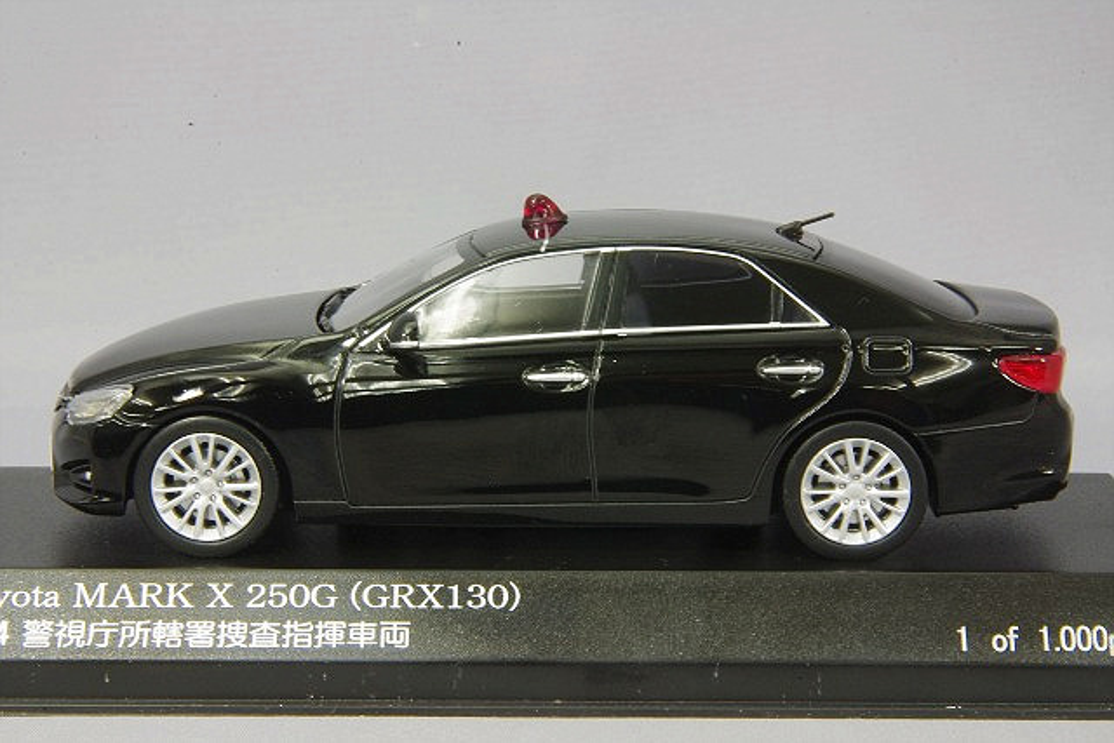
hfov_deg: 18.3
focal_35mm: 112
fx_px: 3466
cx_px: 557
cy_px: 372
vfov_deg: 12.2
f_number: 32
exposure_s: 1
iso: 400
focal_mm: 75
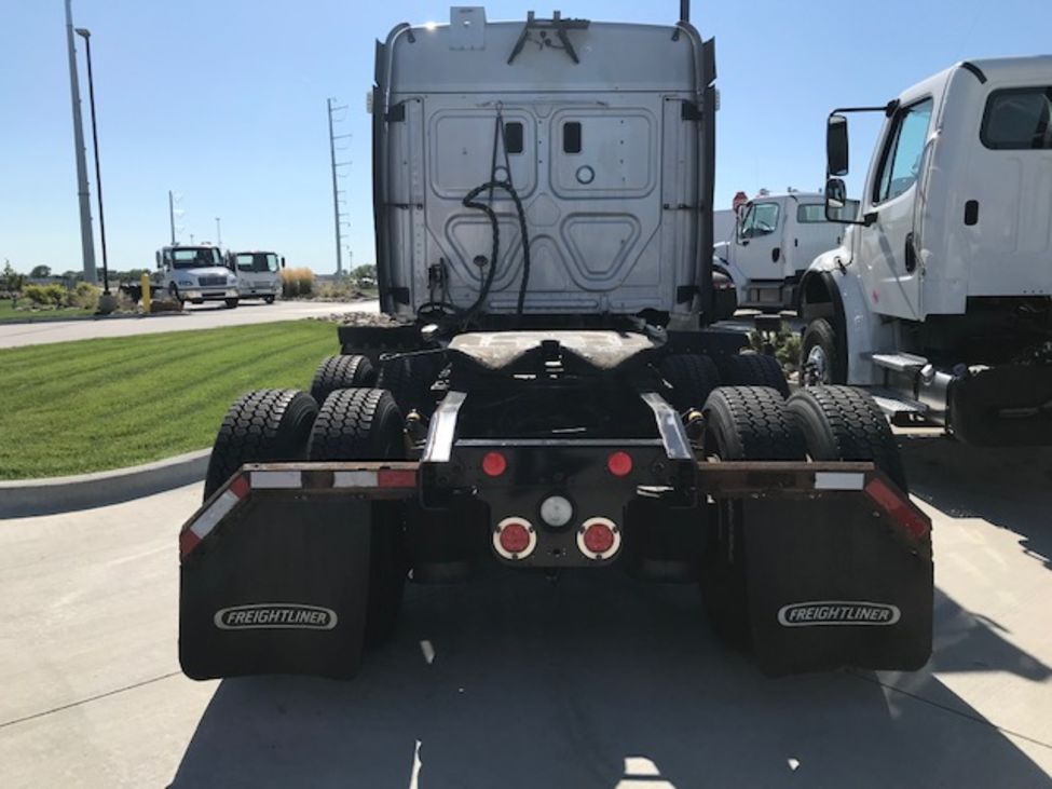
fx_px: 851
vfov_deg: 49.7
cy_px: 394
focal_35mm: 28
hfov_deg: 63.5
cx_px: 526
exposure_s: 1/3195
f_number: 1.8
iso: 20
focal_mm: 3.99
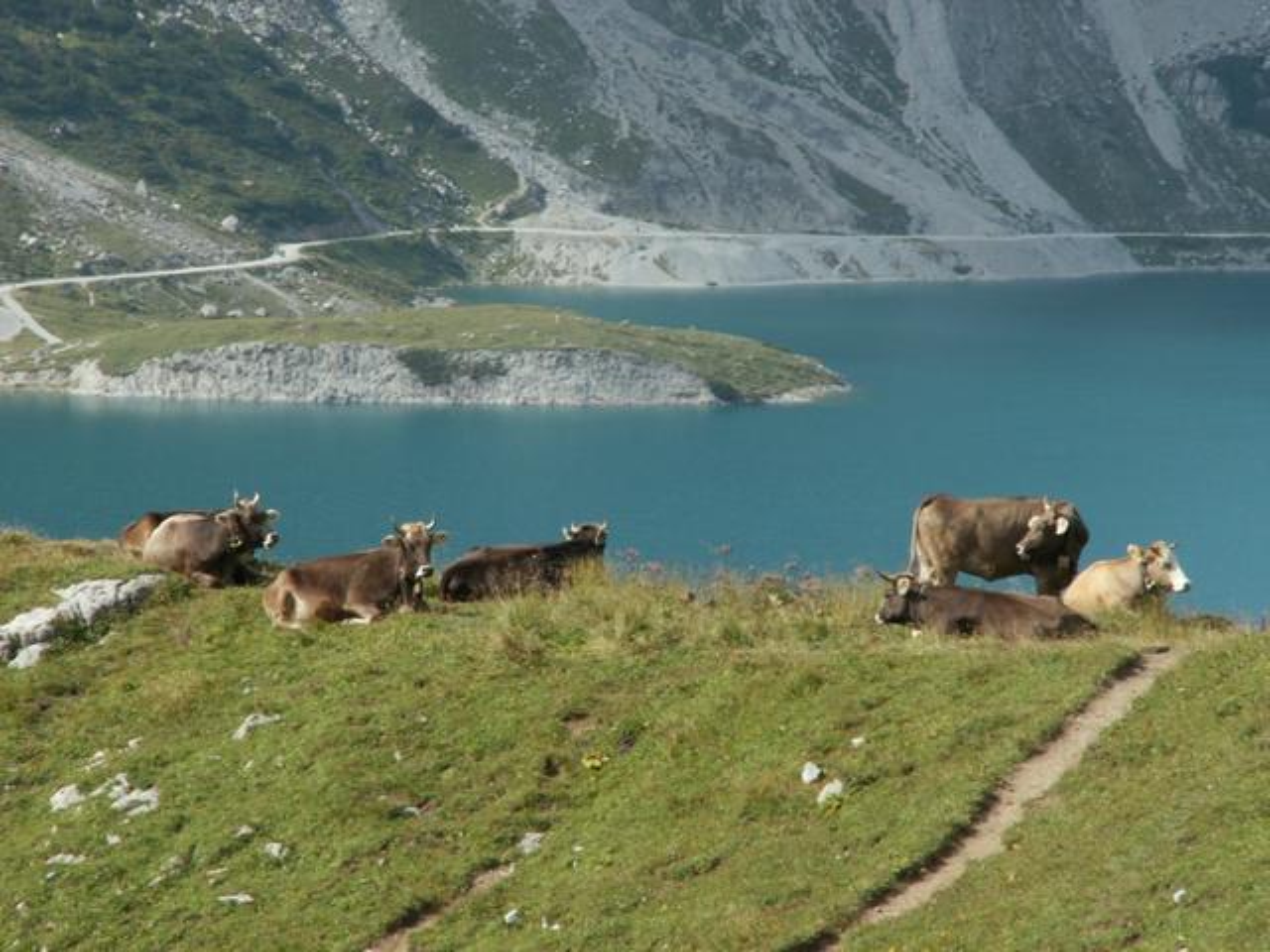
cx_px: 635
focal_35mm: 225
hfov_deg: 8.8
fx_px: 8255
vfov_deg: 6.6
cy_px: 476
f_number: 7.1
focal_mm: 36.84
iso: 50
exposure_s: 1/100
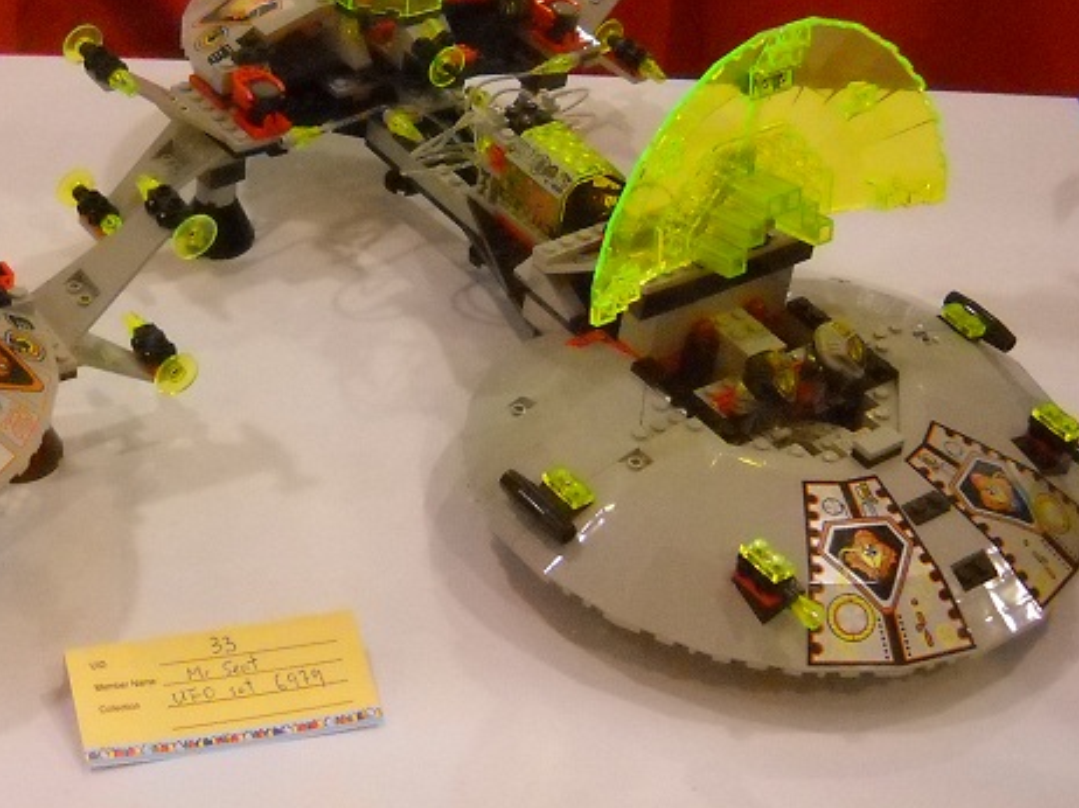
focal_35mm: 71
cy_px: 355
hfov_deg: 26.8
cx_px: 203
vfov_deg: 20.7
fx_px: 2212
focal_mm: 6.72
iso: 800
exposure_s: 1/105
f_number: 3.1
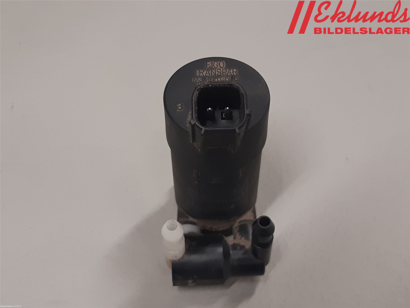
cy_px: 154
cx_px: 205
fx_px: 308
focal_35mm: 26
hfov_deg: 67.3
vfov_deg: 53.1
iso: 100
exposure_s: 1/50
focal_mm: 3.93
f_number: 1.7
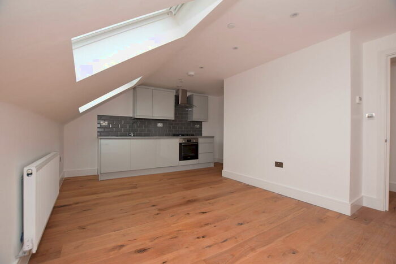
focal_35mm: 15
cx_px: 198
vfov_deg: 77.4
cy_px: 132
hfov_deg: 100.4
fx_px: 165
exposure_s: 1/80
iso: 100
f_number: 4.5
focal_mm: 10
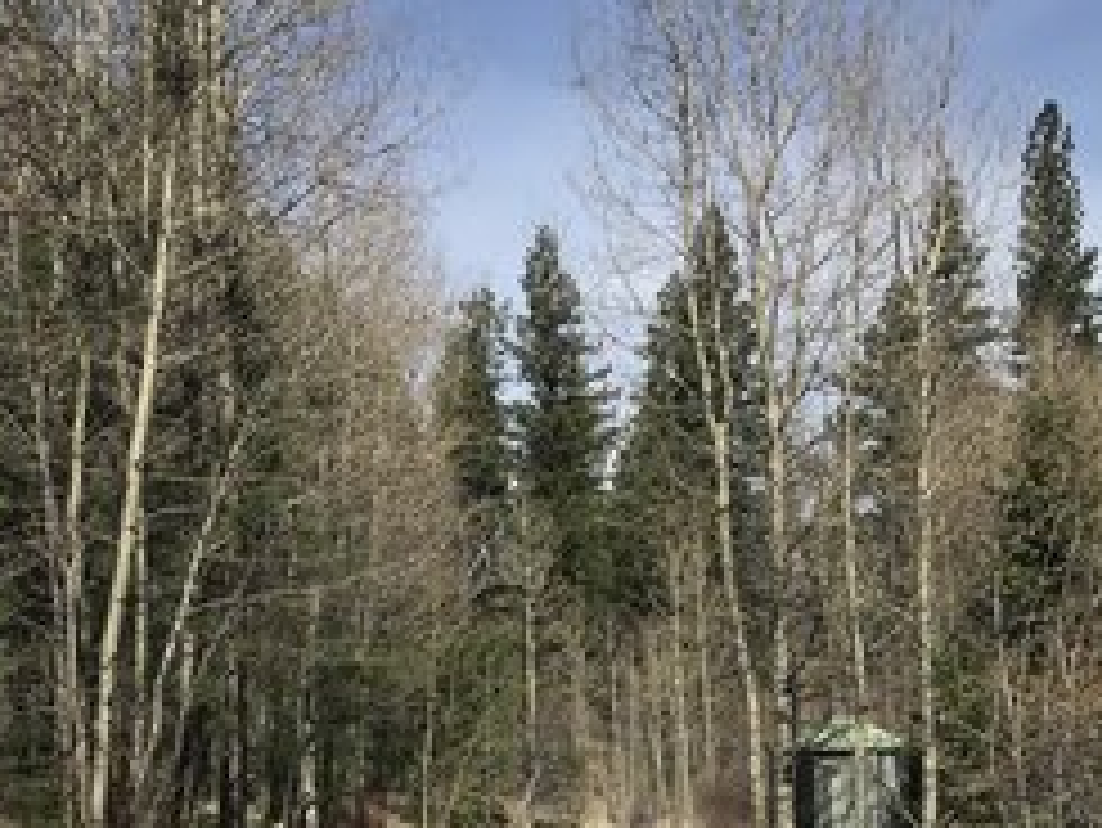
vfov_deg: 23.2
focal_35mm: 61
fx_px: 1943
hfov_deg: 31.6
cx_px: 632
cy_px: 792
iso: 20
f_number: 1.8
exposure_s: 1/2907
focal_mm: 3.99
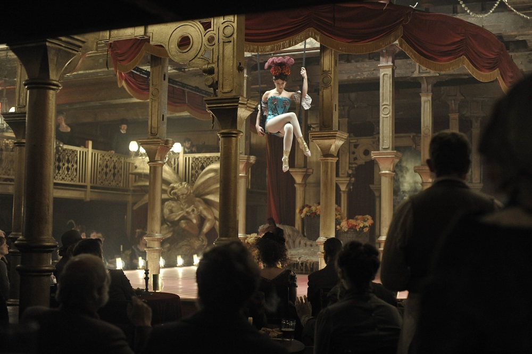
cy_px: 177
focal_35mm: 50
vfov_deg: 26.9
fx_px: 738
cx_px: 266
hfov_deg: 39.6
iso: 6400
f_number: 2.8
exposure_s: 1/250
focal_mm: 50
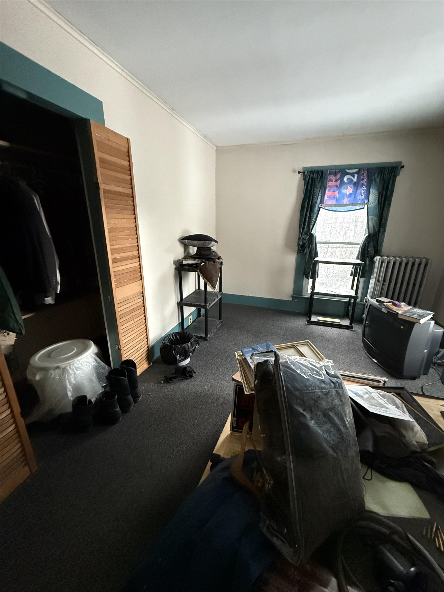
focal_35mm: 14
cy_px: 296
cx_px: 222
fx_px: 239
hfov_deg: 85.7
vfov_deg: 102.1
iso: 1000
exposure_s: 1/60
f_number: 2.2
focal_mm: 2.22
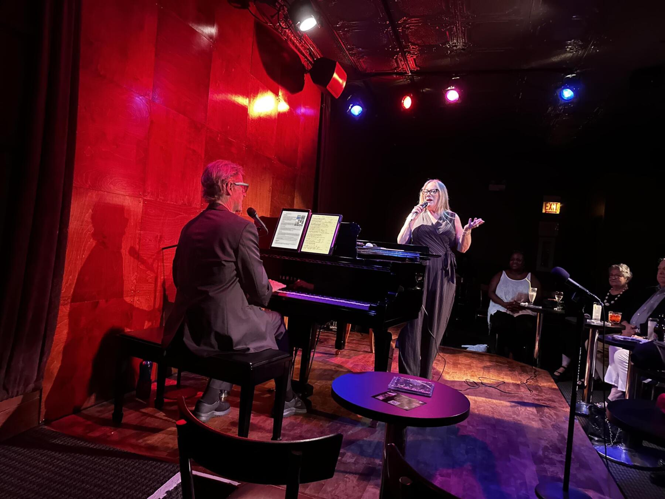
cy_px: 250
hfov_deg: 71.6
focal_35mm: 24
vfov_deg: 56.8
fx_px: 461
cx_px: 332
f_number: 1.78
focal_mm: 6.86
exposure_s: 1/30
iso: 800
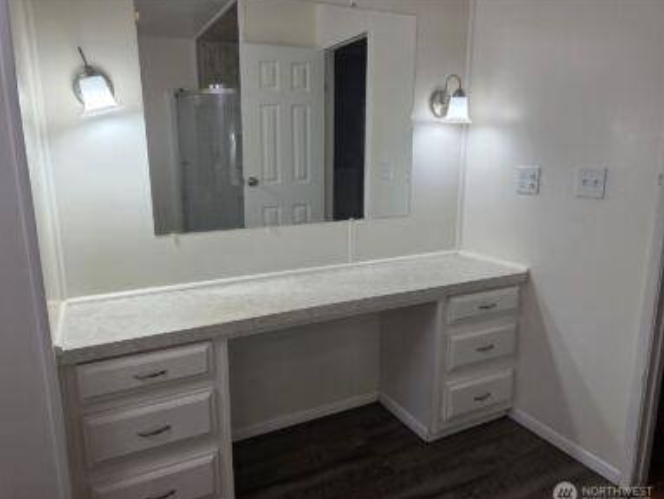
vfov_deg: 56.9
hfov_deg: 71.5
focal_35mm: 24
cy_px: 251
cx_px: 319
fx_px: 461
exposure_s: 1/120
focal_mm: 6.3
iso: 50
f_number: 1.7
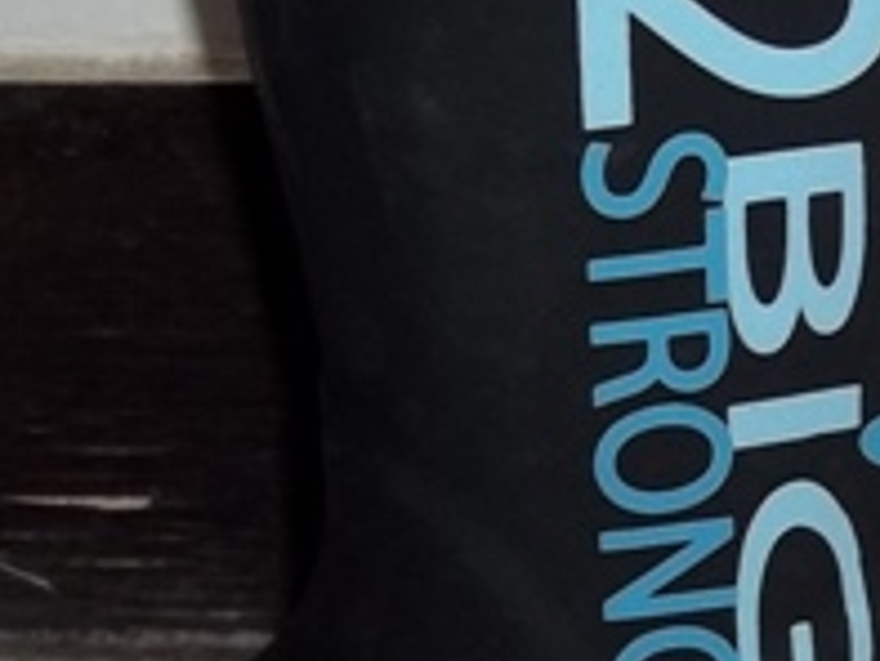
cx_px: 675
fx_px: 3307
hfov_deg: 15.1
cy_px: 536
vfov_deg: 11.4
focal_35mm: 130
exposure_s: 1/30
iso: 80
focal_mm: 5.7
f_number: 2.9
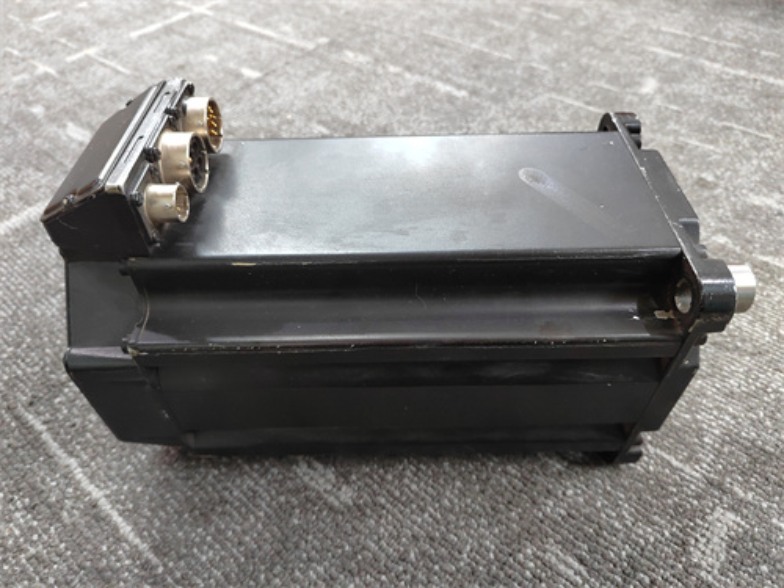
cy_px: 294
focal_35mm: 23
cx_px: 392
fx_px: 521
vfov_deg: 58.9
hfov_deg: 73.9
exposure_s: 1/33.3
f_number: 1.9
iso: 5080
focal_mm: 5.52
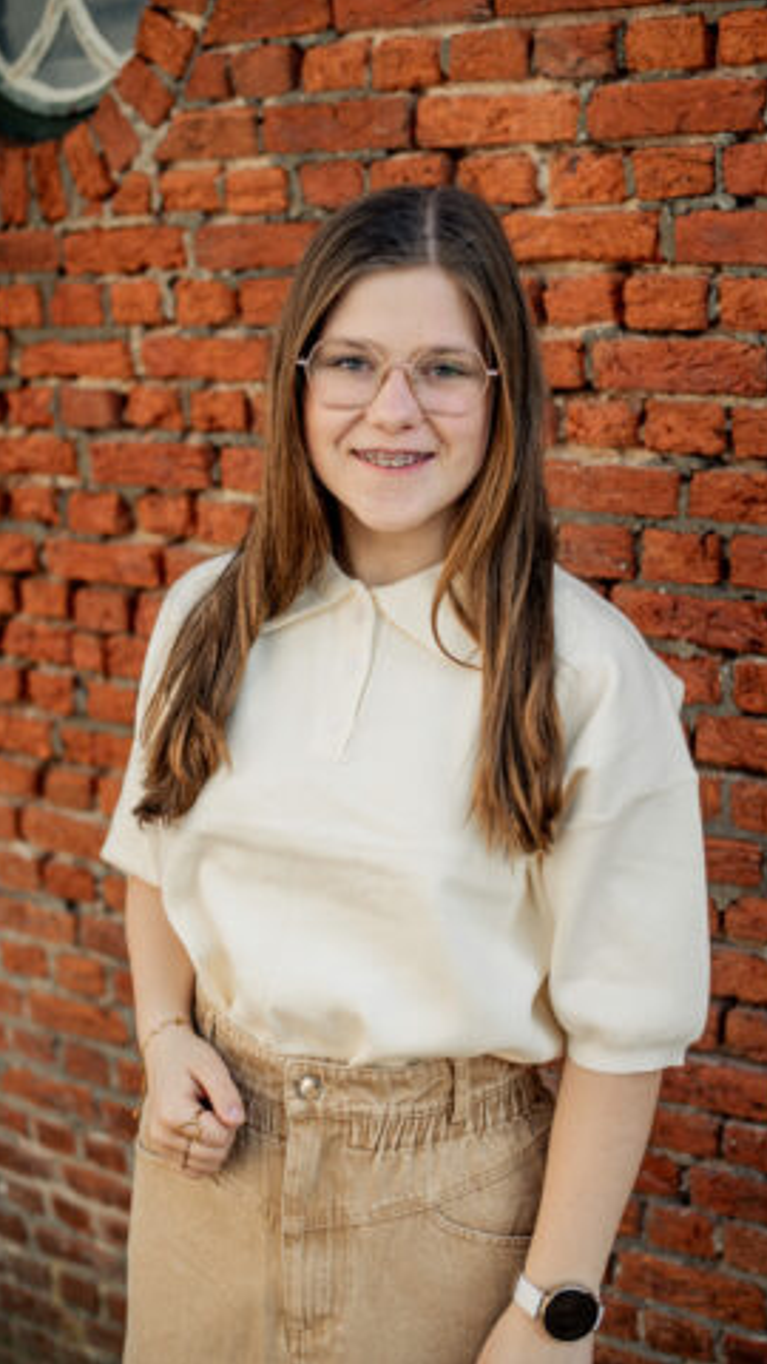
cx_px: 401
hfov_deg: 22.6
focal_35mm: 53
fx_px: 1916
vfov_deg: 39.2
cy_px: 678
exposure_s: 1/800
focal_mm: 50
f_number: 2.5
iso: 160
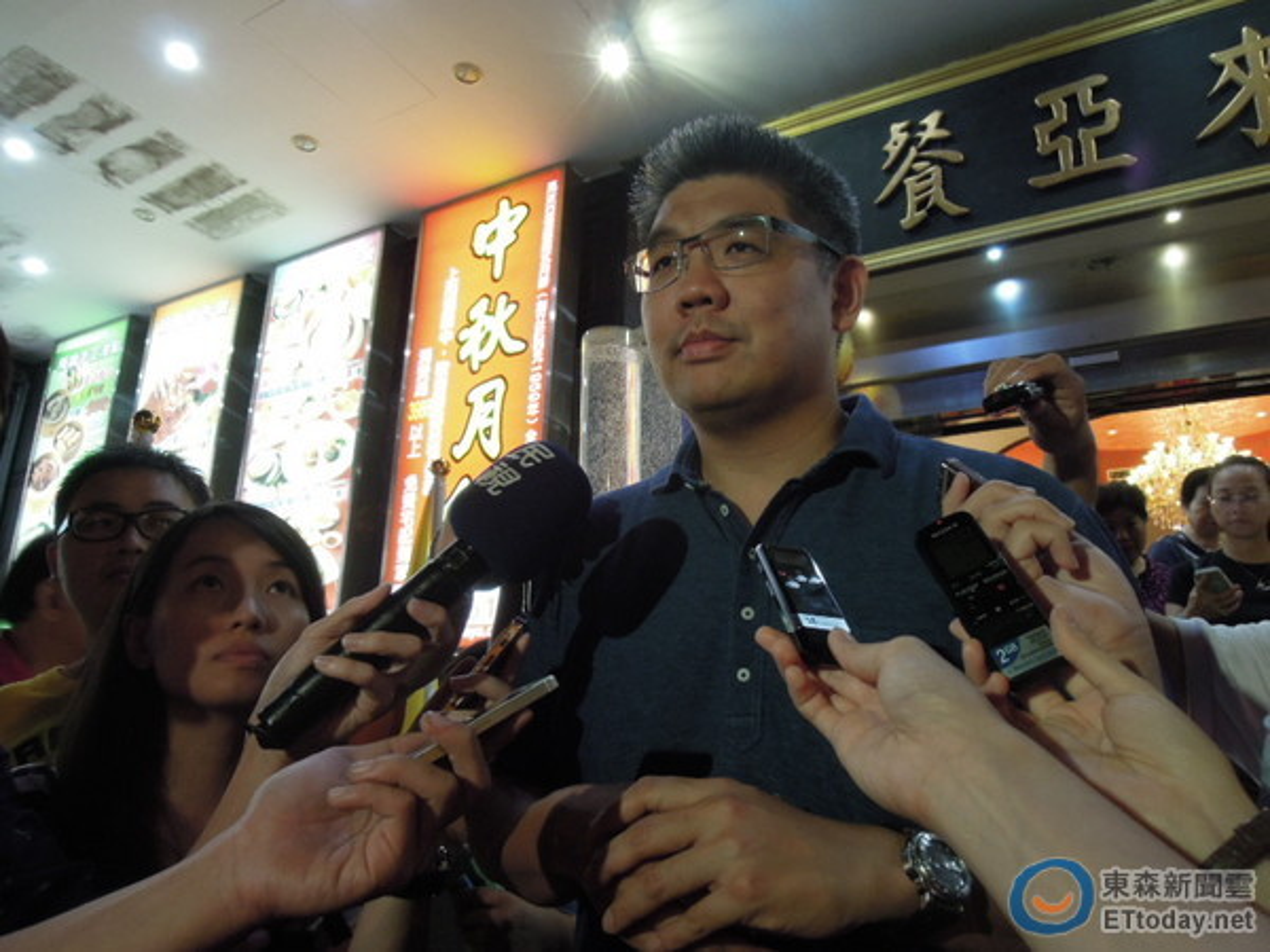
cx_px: 635
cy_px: 476
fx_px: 881
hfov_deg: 71.6
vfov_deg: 56.8
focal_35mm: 24
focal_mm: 4.3
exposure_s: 1/30
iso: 360
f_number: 2.8
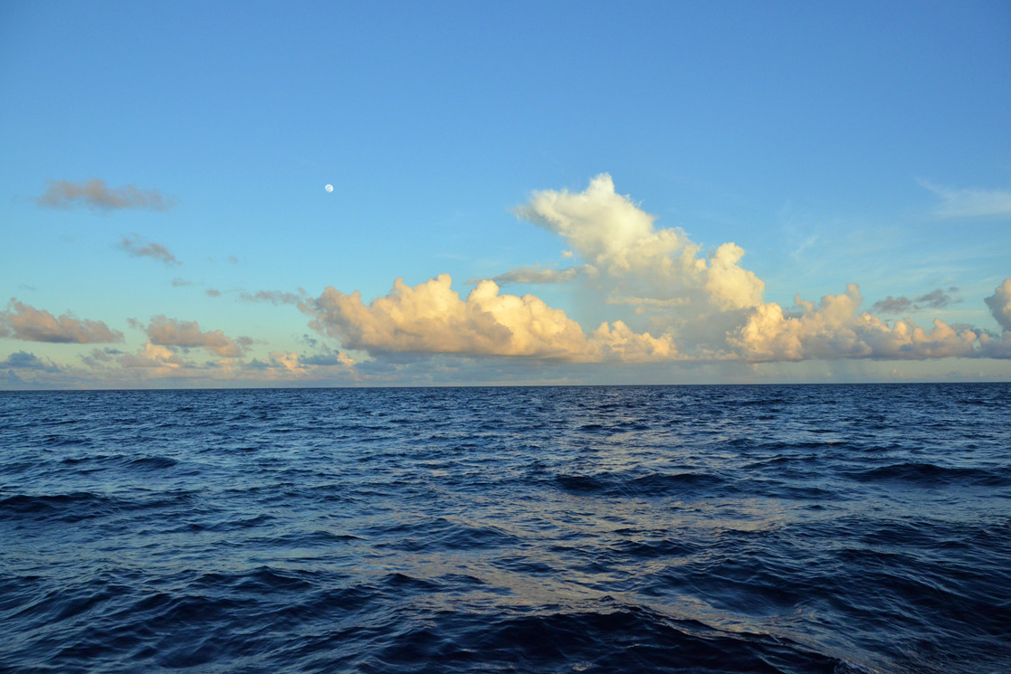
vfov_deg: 46.4
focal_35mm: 28
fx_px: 786
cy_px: 328
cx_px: 516
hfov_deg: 65.5
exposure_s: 1/2500
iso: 800
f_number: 5
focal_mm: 18
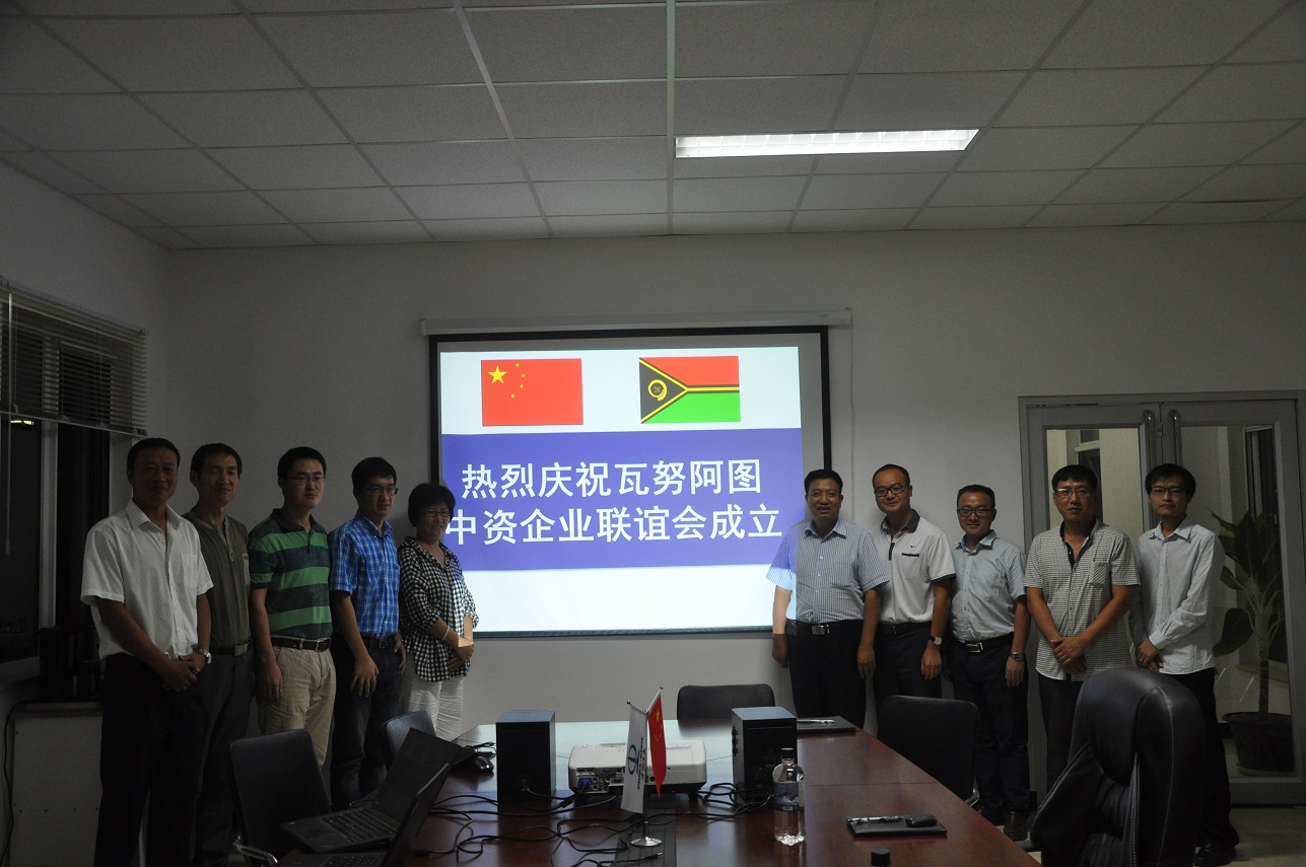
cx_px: 653
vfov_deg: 39.9
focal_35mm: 33
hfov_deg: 57.3
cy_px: 434
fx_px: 1196
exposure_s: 1/60
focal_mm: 22
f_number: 3.8
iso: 800
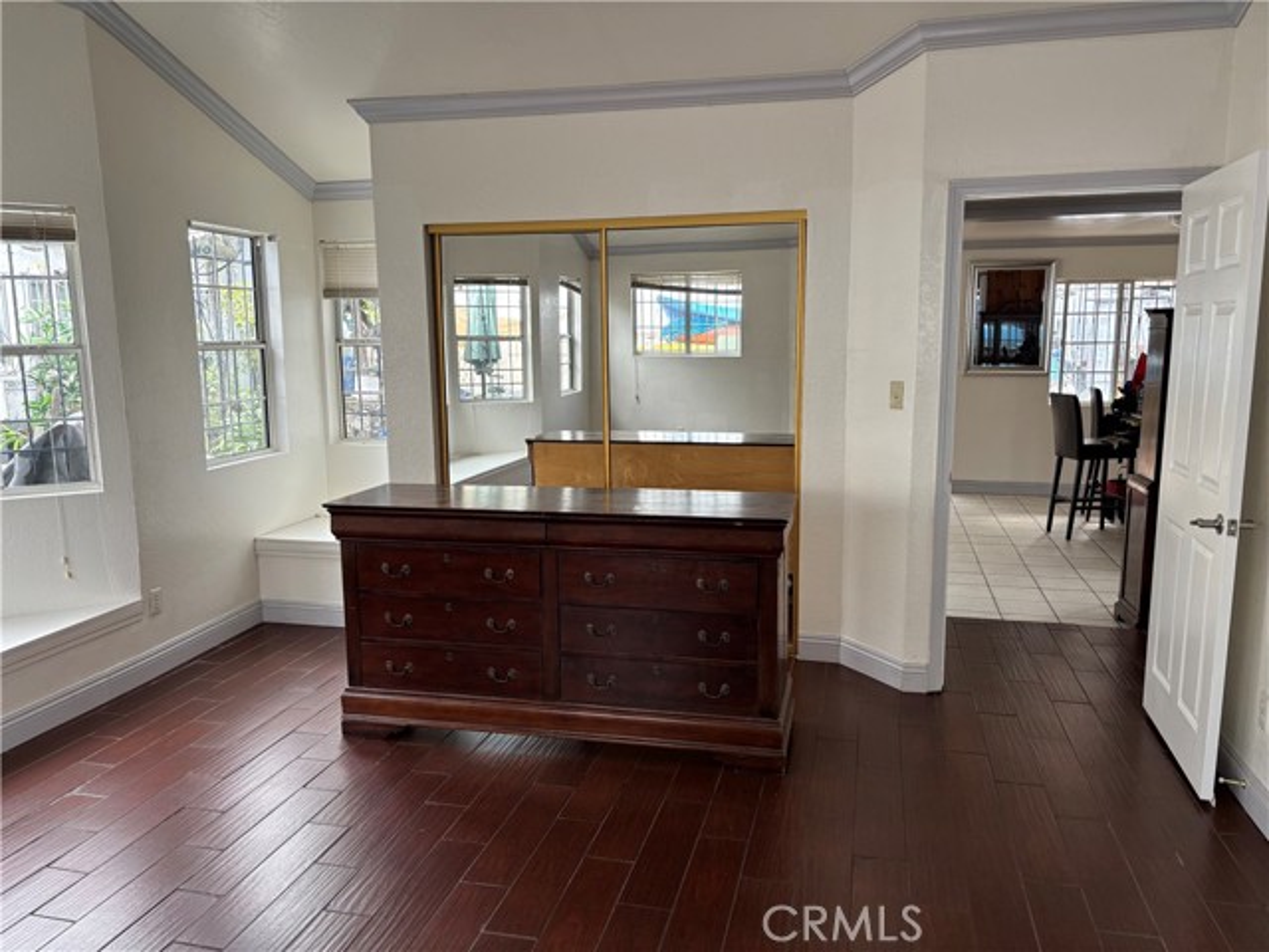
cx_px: 634
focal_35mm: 26
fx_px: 953
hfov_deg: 67.3
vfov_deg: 53.1
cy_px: 476
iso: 64
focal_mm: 5.96
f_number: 1.6
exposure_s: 1/121
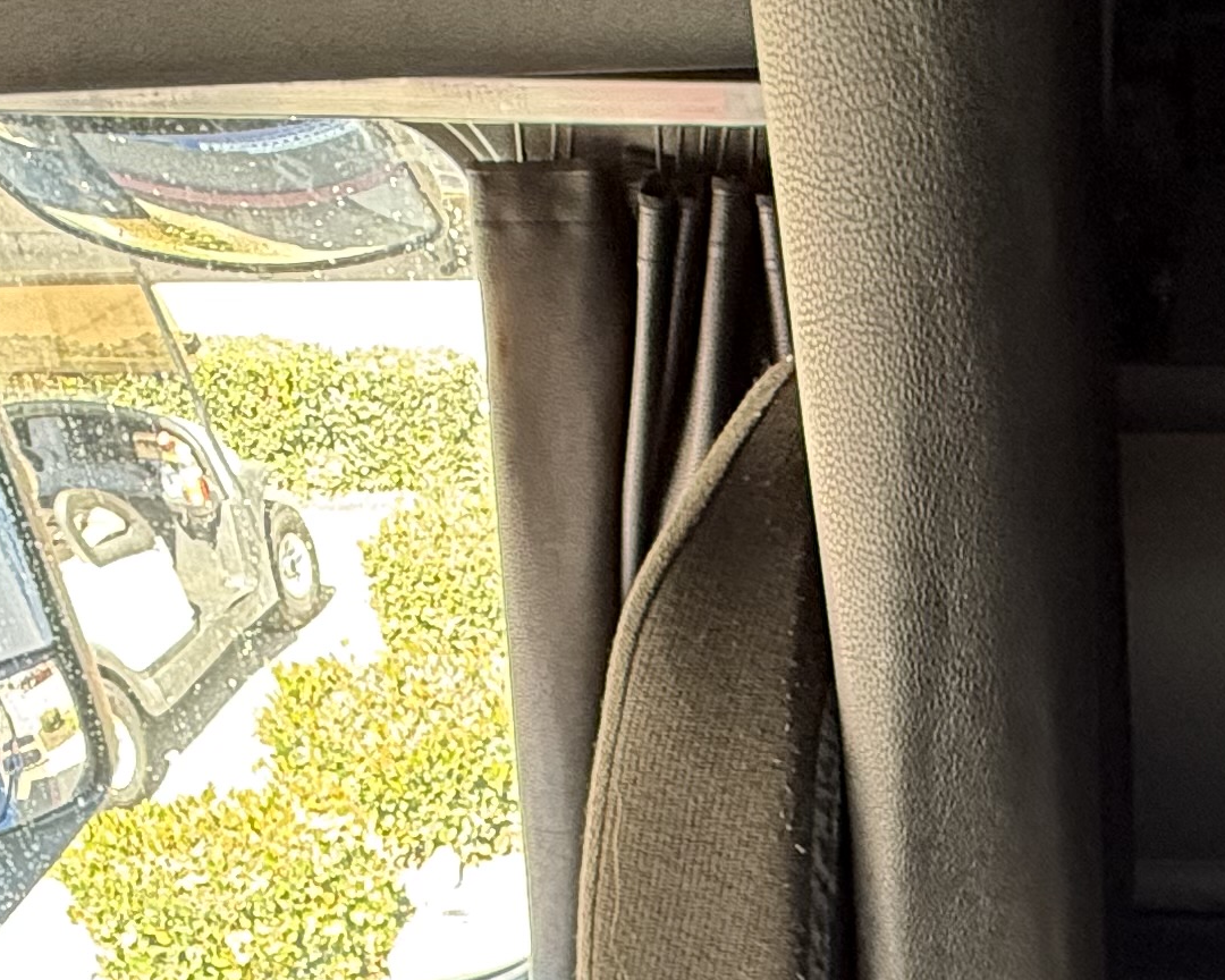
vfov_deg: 23.6
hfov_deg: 35.5
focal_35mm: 51
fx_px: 1849
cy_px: 1470
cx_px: 968
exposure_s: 1/60
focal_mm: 2.22
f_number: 2.2
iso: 400
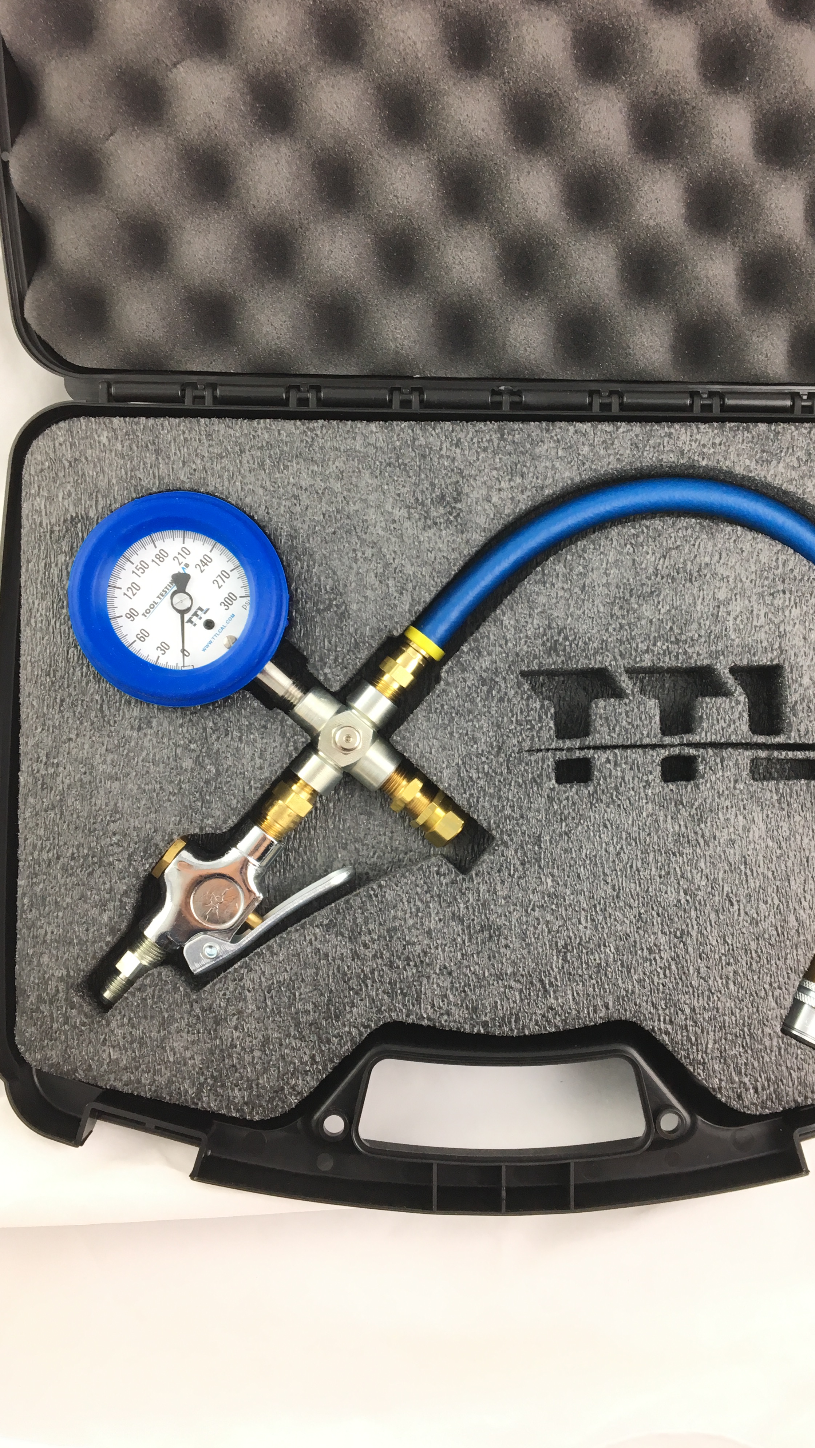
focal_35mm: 32
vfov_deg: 61.0
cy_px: 718
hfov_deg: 36.6
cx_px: 474
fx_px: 1230
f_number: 2.2
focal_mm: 4.15
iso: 25
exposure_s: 1/40
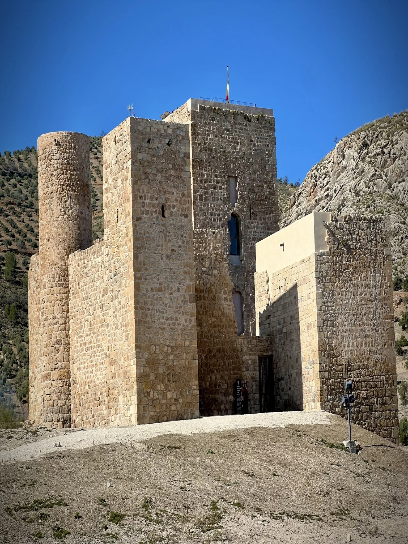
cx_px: 204
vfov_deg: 25.3
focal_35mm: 77
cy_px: 272
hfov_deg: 19.1
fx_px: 1210
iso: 32
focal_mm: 9
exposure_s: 1/943
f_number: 2.8
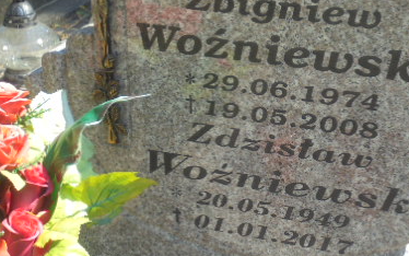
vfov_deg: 16.7
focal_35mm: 78
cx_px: 284
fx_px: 870
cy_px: 102
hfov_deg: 26.3
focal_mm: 7.8
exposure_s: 1/200
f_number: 4.5
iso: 100
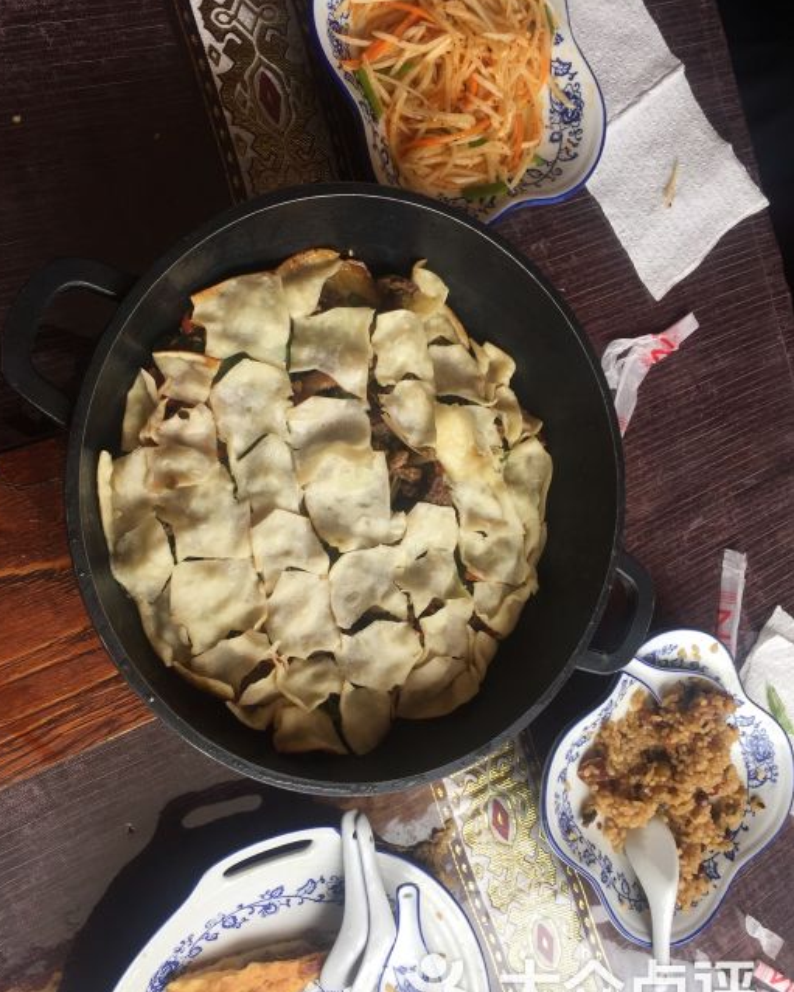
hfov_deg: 47.1
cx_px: 388
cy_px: 528
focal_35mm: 31
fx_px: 911
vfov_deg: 57.1
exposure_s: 1/100
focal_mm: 4.15
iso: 50
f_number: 2.2
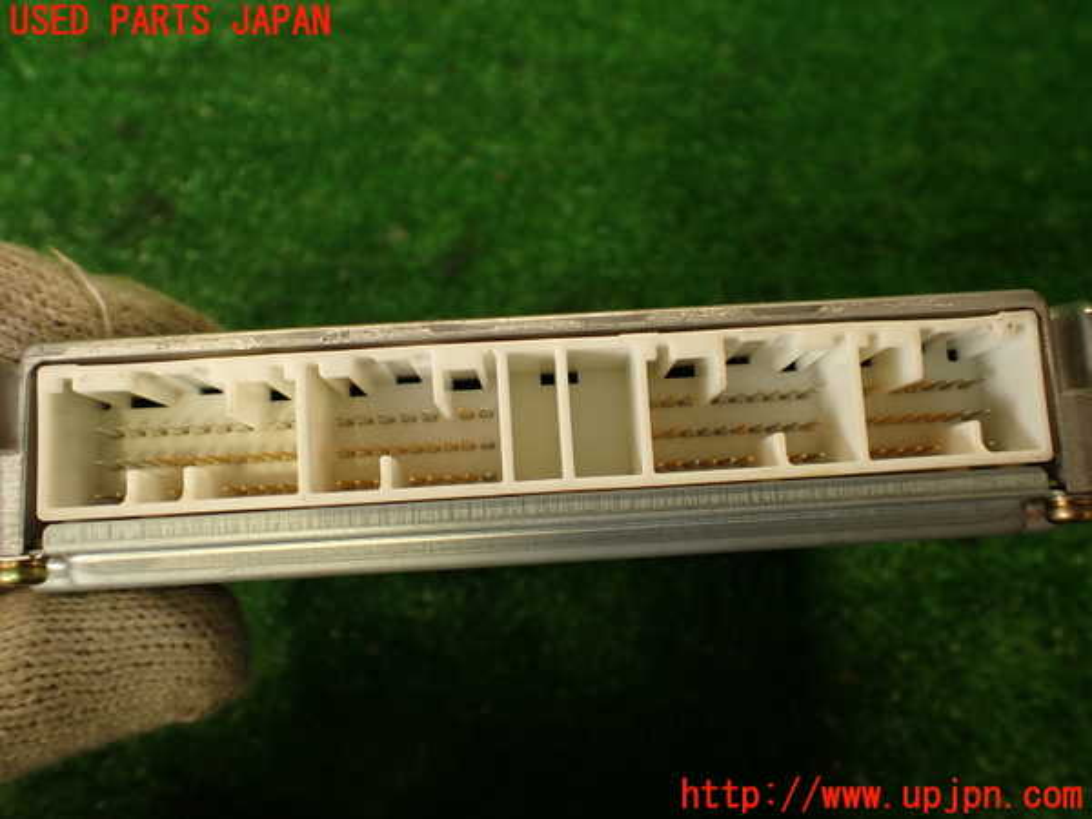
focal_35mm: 32
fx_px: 1009
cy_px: 410
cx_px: 546
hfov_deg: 56.8
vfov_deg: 44.2
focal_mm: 5.79
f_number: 2.4
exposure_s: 1/60
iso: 200
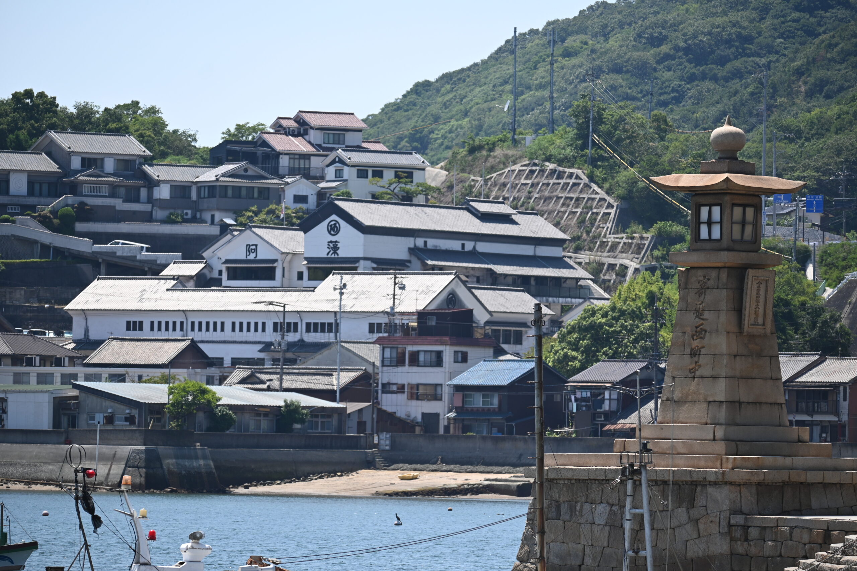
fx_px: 5535
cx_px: 428
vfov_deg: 5.9
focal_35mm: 232
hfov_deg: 8.9
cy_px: 286
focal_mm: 155
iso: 110
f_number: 5.6
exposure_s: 1/500
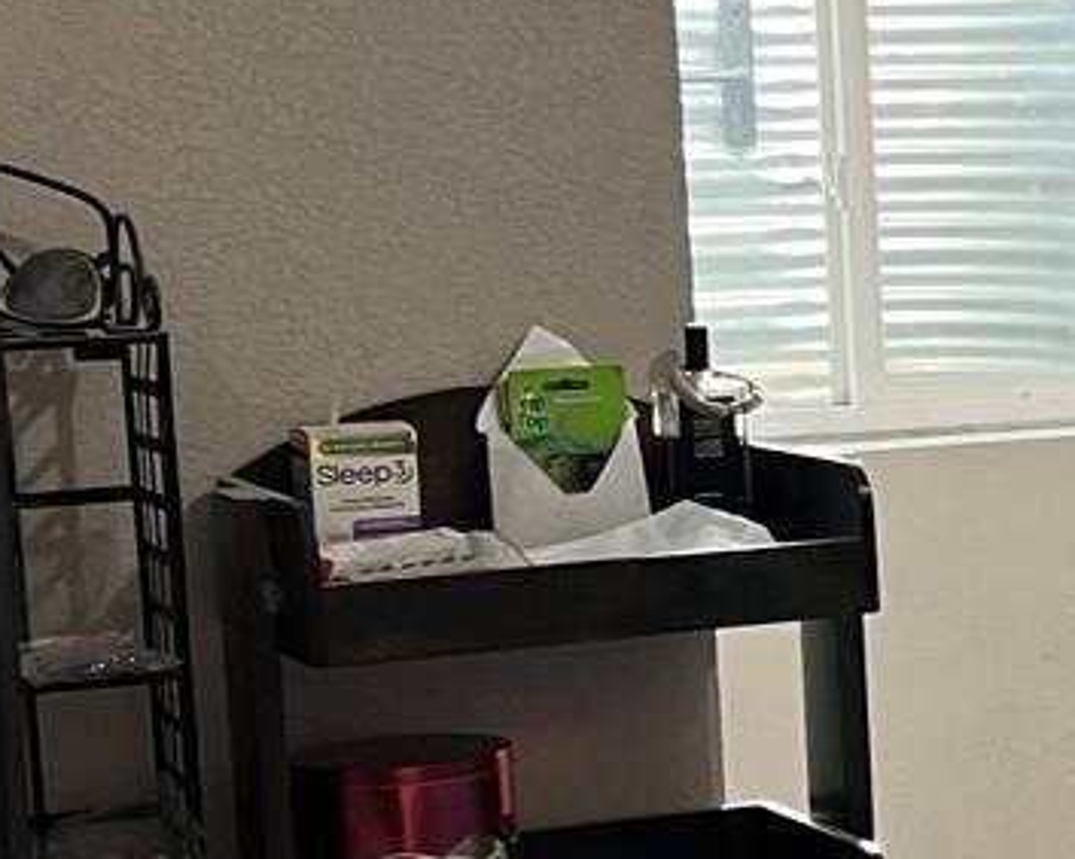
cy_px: 542
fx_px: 3657
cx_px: 1718
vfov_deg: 13.4
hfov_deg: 15.2
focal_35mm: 115
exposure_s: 1/60
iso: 100
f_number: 1.5
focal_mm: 5.7
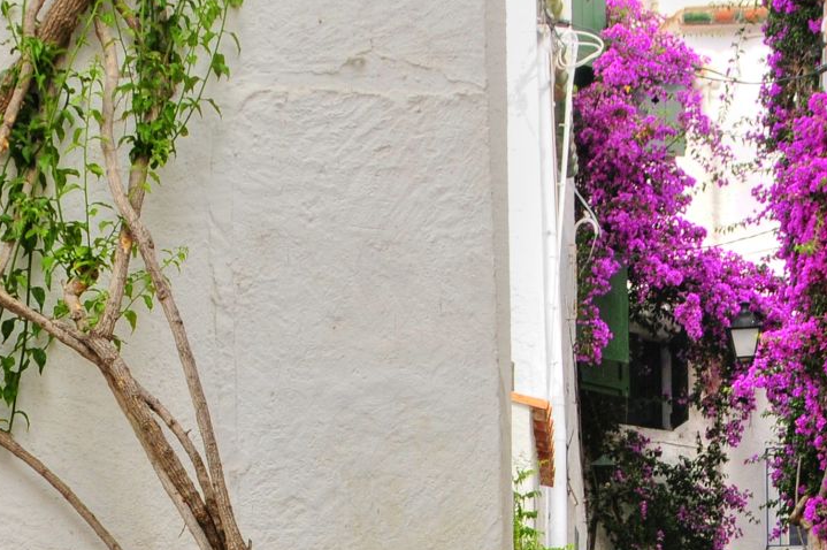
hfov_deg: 15.5
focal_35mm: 132
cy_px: 700
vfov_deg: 10.1
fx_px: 3039
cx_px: 372
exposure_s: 1/125
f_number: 8
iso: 200
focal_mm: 31
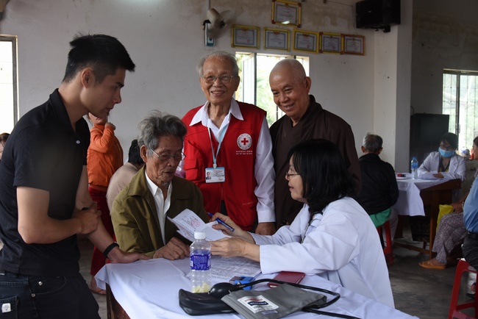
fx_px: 505
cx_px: 239
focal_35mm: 38
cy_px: 160
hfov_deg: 50.7
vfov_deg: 35.1
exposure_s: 1/100
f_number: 6.3
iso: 1000
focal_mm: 38
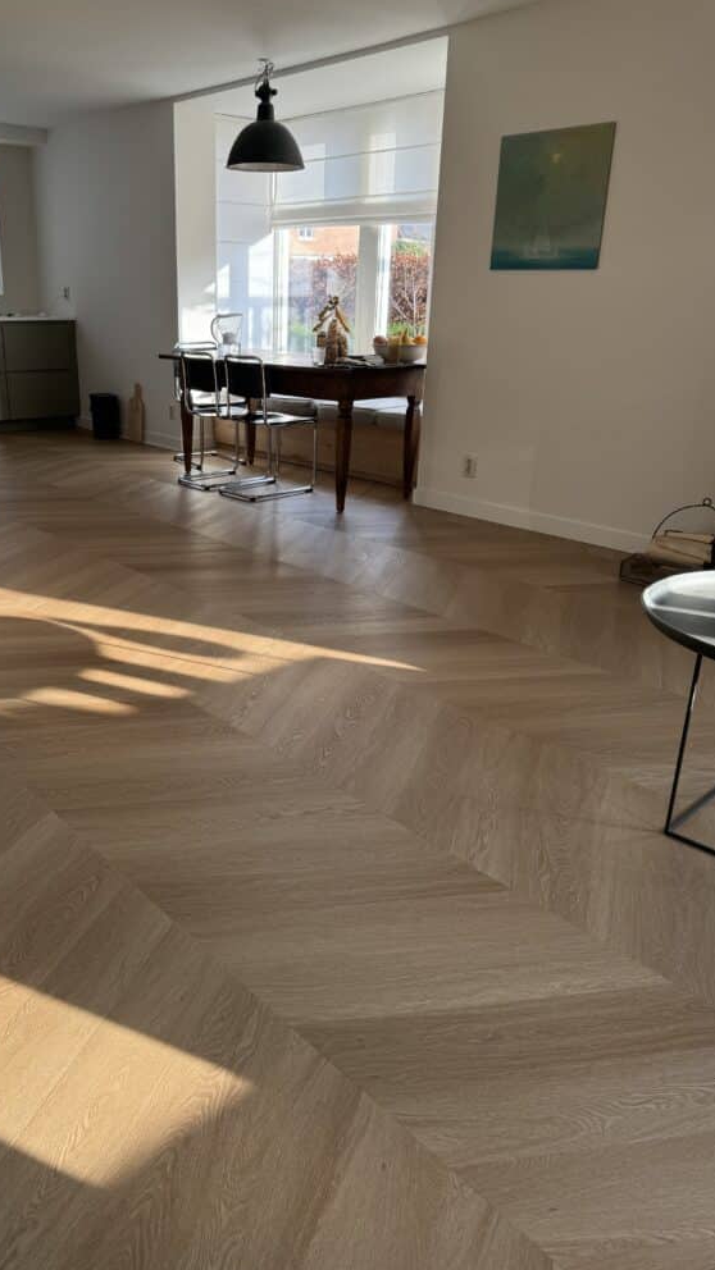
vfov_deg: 69.9
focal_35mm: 27
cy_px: 625
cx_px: 252
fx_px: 910
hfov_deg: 42.4
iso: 64
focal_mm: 6.76
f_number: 1.78
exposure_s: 1/134
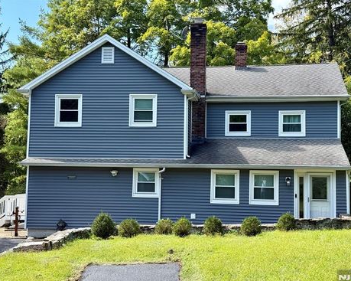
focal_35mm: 51
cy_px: 143
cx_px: 184
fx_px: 530
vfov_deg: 29.7
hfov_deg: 36.7
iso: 100
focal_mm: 6.76
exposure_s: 1/1575
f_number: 1.78
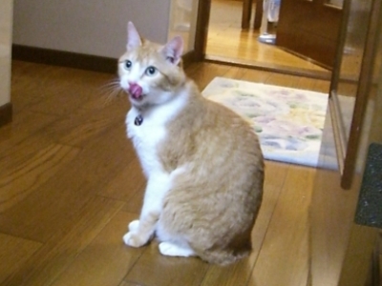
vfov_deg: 37.7
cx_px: 191
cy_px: 143
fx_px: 419
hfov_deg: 49.0
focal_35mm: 38
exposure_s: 1/20
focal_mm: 6.2
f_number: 2.7
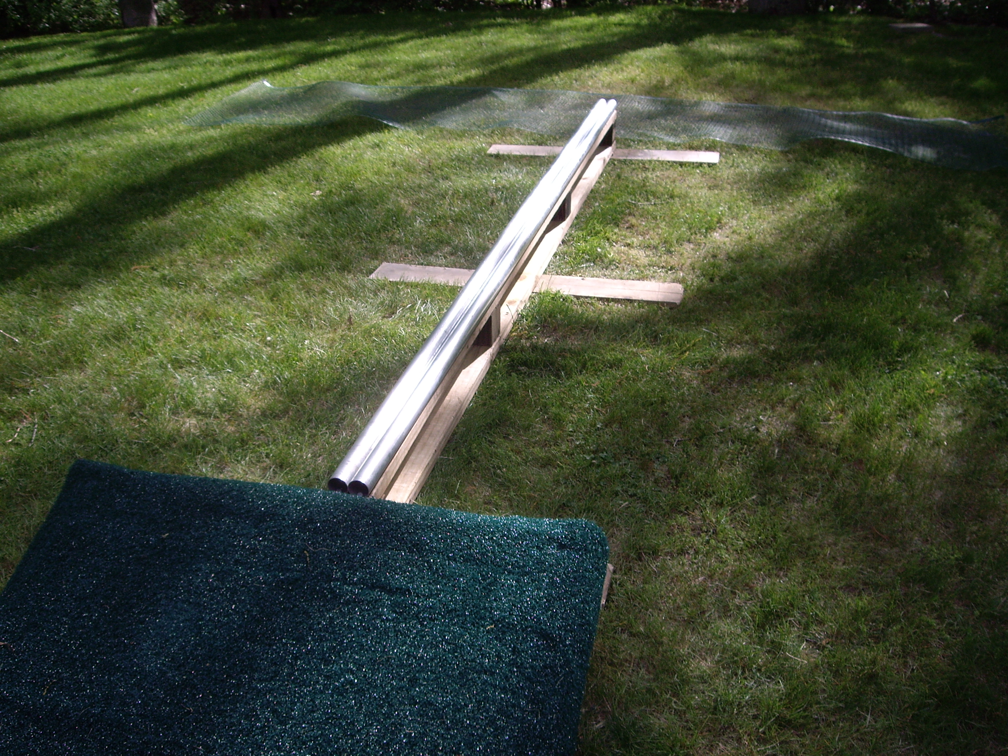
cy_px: 378
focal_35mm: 38
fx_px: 1107
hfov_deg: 49.0
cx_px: 504
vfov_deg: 37.7
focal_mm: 6.2
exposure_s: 1/250
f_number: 4.3
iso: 64
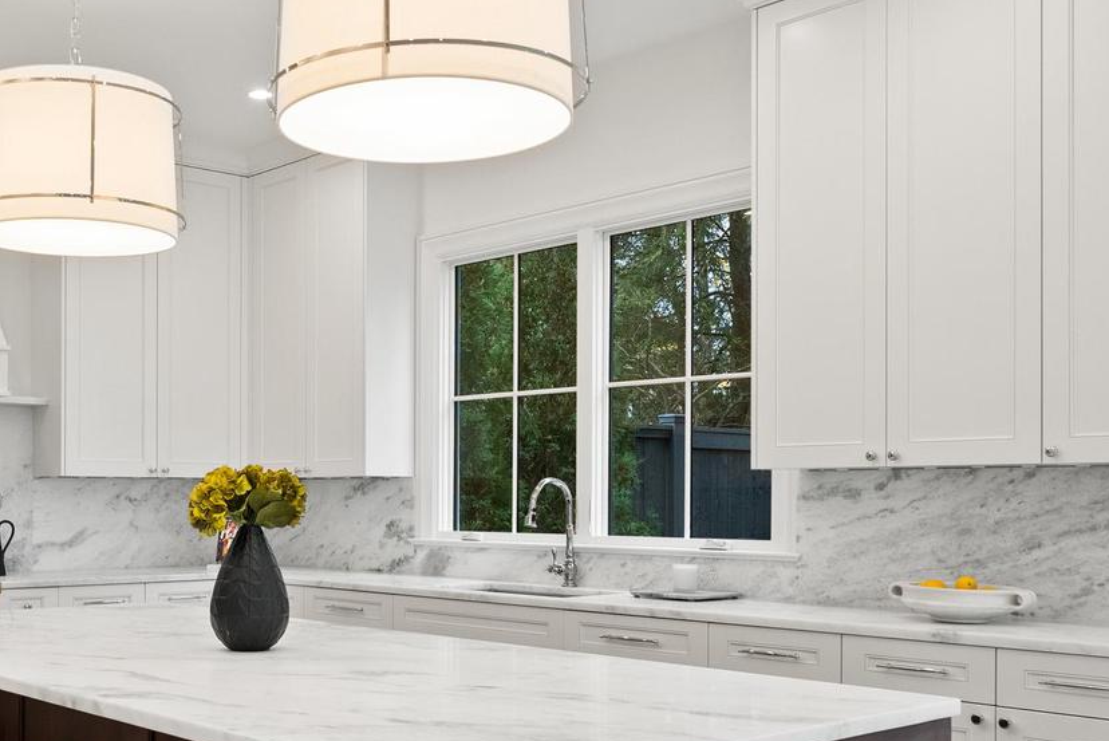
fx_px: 1260
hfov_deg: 46.3
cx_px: 320
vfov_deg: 32.5
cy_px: 500
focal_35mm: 41
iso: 800
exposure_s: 1/25
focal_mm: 23.5
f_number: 6.3
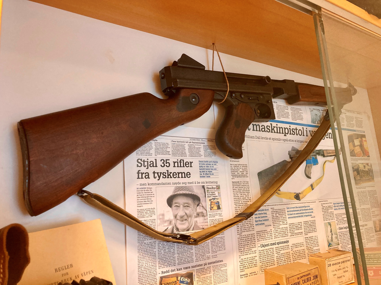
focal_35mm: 28
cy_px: 142
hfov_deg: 63.4
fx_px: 308
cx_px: 190
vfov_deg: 49.7
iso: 200
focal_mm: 3.99
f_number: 1.8
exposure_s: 1/50
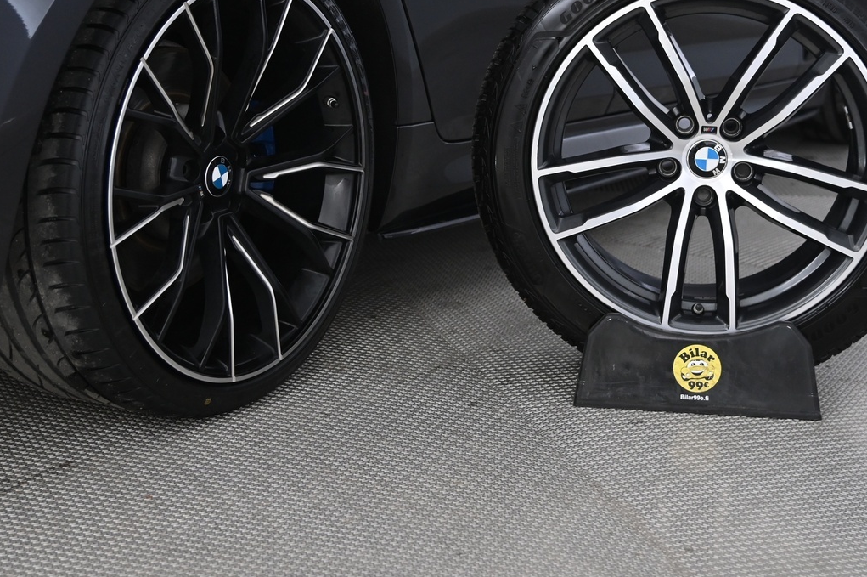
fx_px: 1684
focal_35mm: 70
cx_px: 448
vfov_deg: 19.3
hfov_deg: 28.9
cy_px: 149
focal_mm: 44
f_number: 4
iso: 2000
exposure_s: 1/80
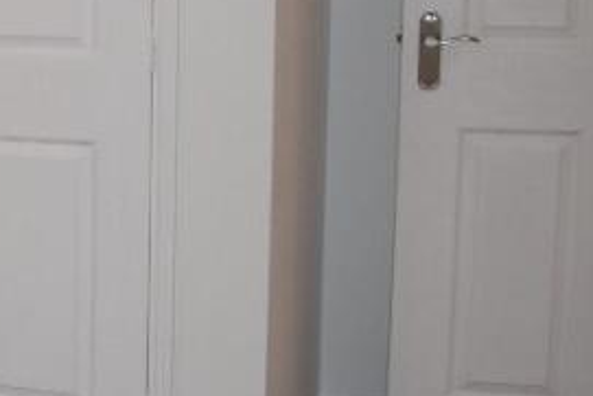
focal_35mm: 102
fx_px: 1681
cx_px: -385
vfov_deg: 13.4
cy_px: 138
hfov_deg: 17.3
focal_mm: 18
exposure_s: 1/80
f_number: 4.5
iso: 800
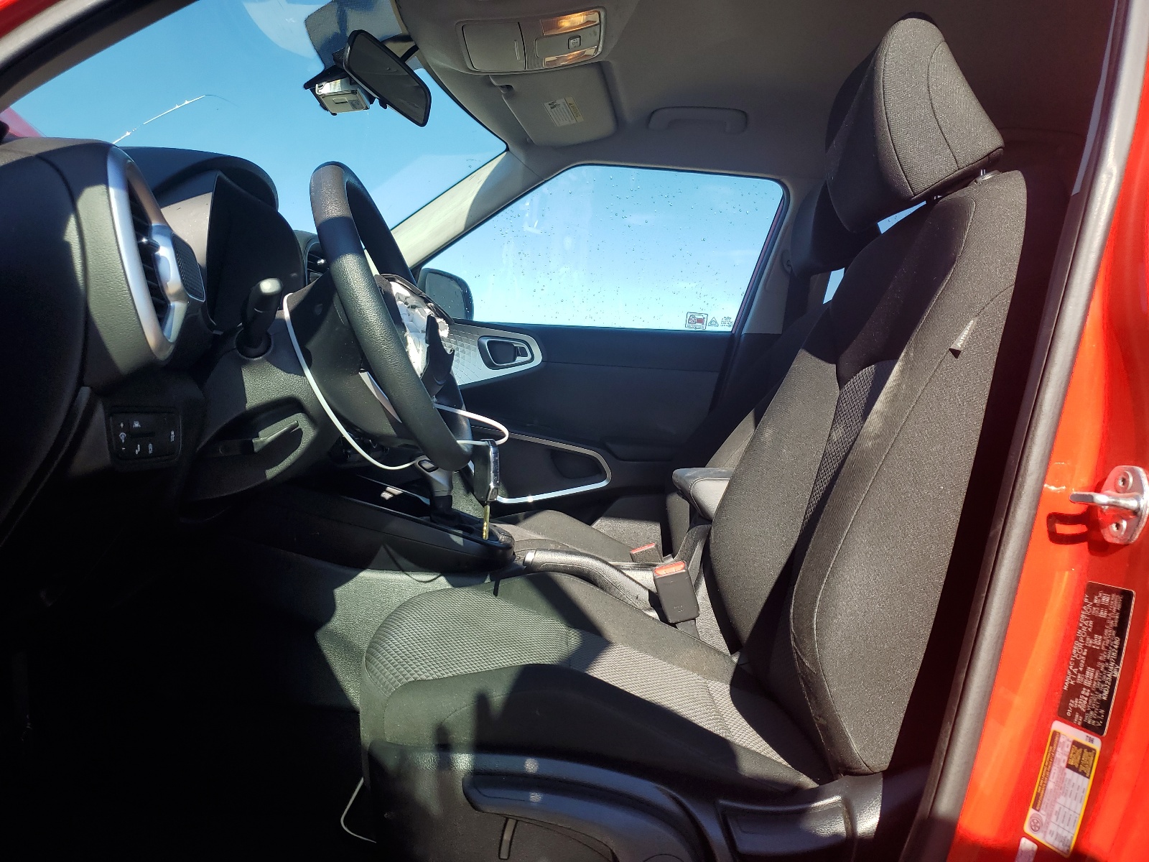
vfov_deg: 53.1
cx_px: 574
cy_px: 431
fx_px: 863
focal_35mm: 26
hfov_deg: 67.3
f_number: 1.5
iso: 50
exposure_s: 1/1250
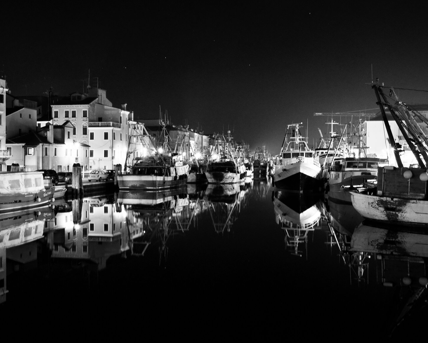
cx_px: 186
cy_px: 172
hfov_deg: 45.7
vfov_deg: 37.3
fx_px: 507
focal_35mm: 40
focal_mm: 23
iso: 3200
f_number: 11
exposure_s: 4.3
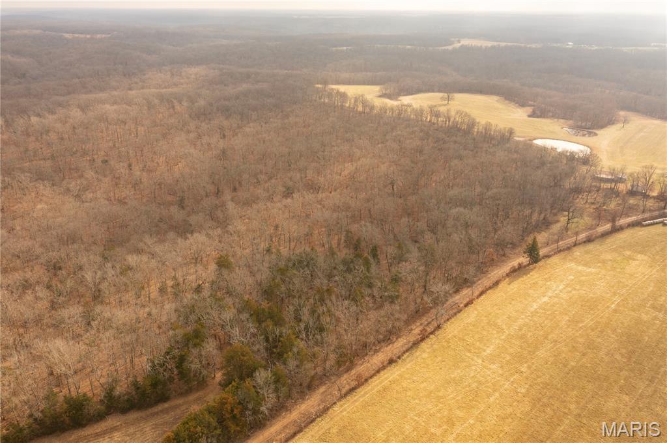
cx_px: 334
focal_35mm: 28
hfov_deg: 65.5
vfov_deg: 46.3
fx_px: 518
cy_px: 222
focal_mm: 10.26
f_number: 5.6
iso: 100
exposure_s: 1/400
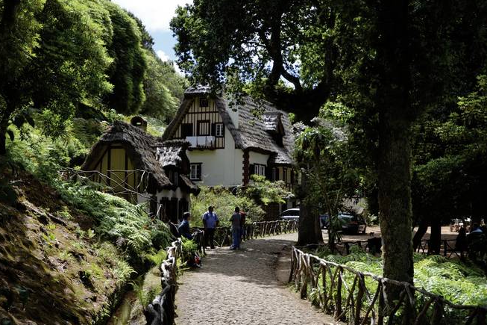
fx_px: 582
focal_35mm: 43
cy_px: 173
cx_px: 265
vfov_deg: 31.2
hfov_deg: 45.4
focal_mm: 26
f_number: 6.3
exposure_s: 1/800
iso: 320
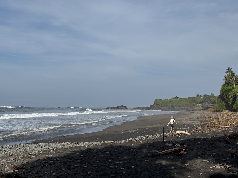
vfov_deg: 30.3
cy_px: 89
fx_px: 330
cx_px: 119
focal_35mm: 48
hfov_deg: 39.7
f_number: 1.78
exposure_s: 1/10526
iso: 80
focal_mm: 6.76
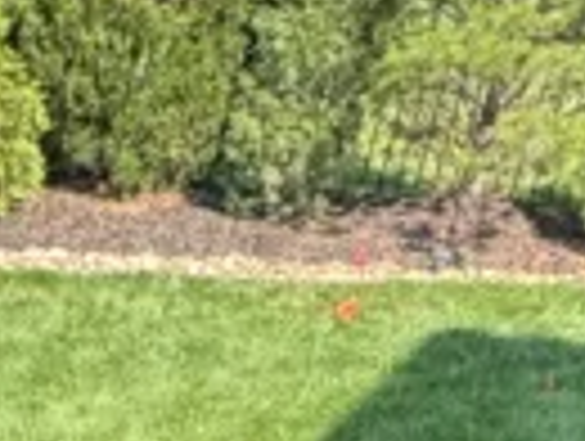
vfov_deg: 12.4
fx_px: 1862
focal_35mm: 110
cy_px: 770
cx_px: -621
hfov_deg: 14.5
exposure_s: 1/418
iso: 40
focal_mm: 2.22
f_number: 2.2
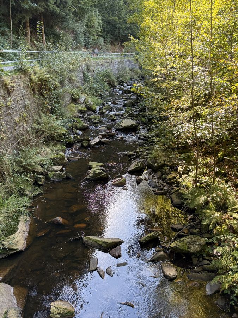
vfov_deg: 71.6
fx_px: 220
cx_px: 119
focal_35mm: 24
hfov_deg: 56.8
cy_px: 159
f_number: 1.78
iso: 160
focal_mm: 6.76
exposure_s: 1/172
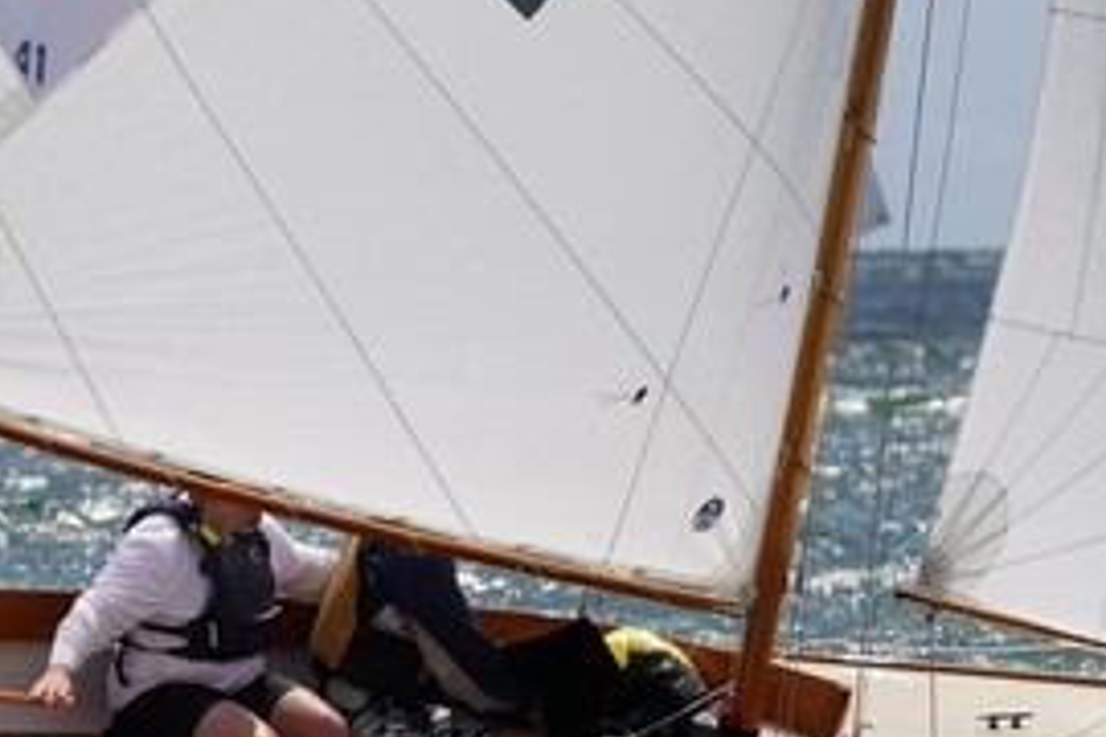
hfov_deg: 3.1
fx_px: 20459
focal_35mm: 666
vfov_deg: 2.1
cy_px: 248
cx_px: 418
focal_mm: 150
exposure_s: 1/1250
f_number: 5
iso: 100
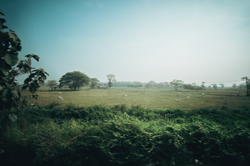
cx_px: 125
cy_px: 83
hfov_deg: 90.0
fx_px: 125
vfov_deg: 67.4
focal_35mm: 18
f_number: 2
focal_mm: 12
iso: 160
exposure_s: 1/320
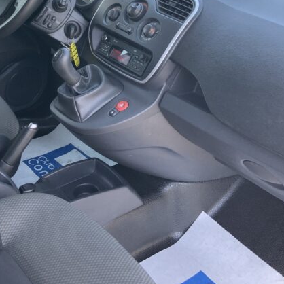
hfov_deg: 34.3
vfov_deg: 34.3
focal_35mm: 49
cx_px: 92
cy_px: 88
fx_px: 455
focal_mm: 3
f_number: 1.8
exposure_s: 1/122
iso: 50
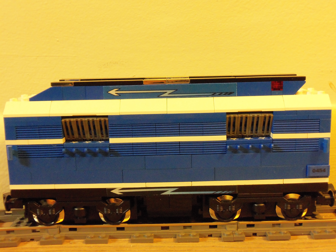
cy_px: 126
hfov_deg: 39.7
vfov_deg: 30.3
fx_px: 466
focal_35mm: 48
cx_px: 168
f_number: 3.8
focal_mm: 8.7
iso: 400
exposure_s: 1/3.2
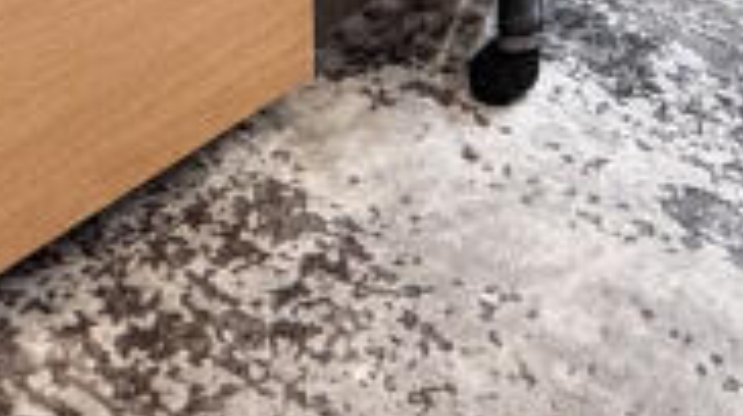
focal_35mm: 86
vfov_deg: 9.9
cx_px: 788
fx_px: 1693
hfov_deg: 23.4
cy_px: -897
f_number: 2.2
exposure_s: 1/99
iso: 100
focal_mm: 2.22
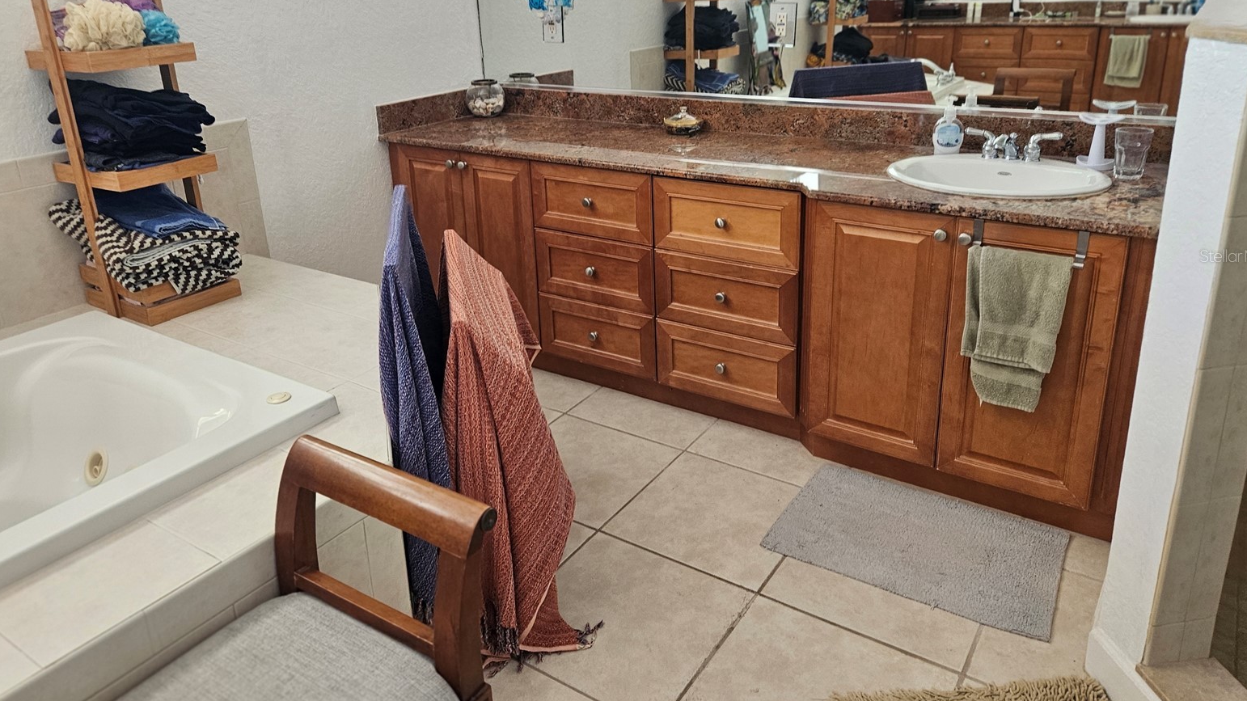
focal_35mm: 26
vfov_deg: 44.0
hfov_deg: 71.9
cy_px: 255
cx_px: 629
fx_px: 860
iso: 250
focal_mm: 5.4
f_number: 1.8
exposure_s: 1/120
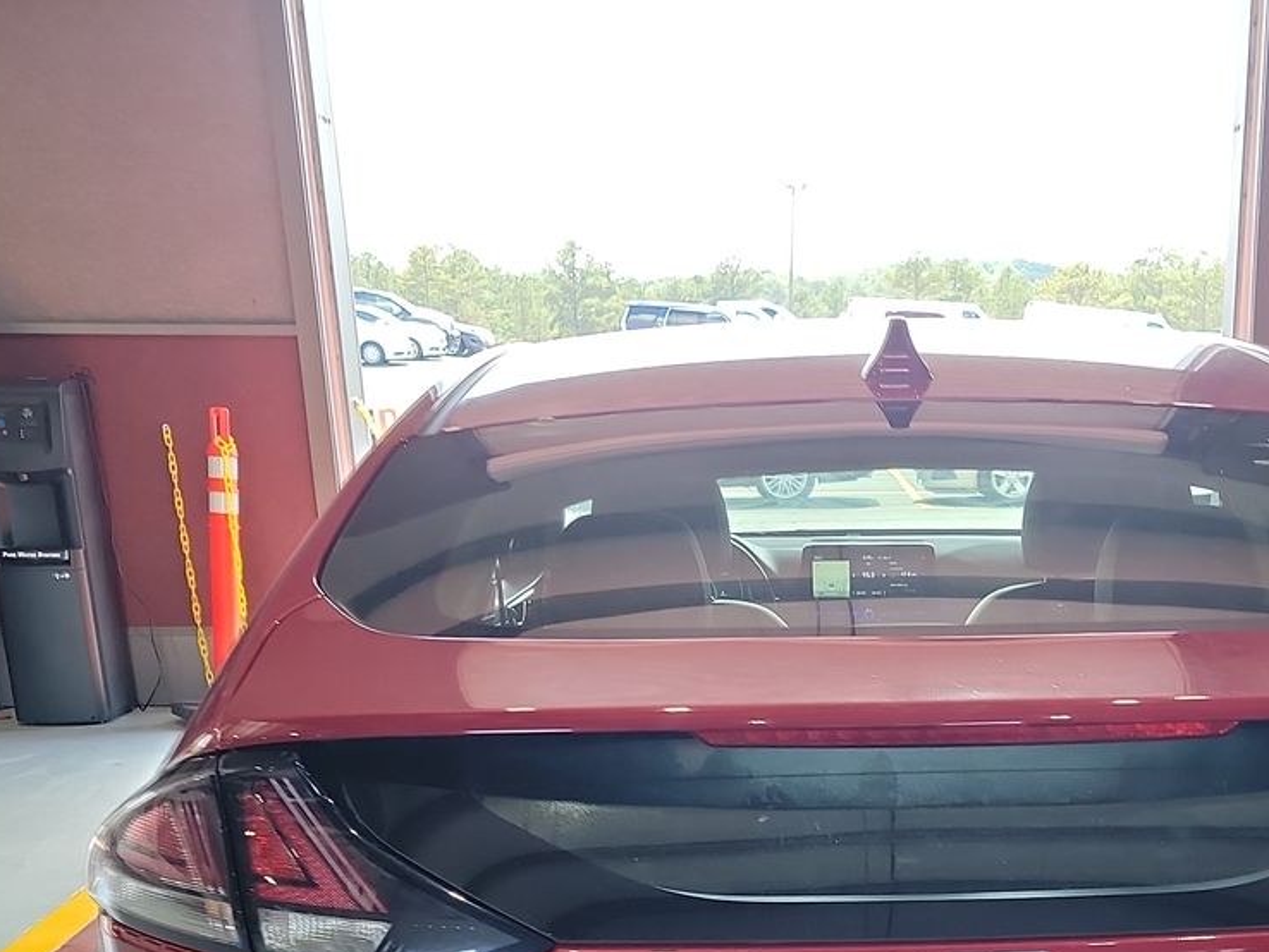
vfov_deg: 26.1
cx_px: 913
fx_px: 1907
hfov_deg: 36.2
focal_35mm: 52
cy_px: 1017
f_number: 1.8
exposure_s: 1/59
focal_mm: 6.7
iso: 164
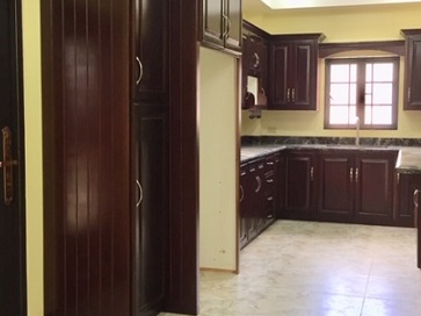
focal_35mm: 46
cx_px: 213
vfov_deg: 31.5
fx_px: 559
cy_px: 152
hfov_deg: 41.3
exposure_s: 1/30
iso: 80
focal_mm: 4.15
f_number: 2.2
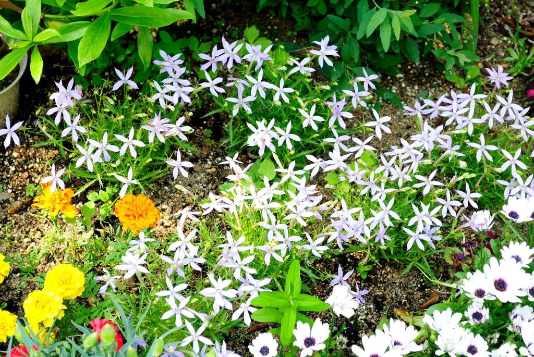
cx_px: 267
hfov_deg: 28.0
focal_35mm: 72
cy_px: 178
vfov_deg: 19.0
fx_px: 1069
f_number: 8
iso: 100
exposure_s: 1/40
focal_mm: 48
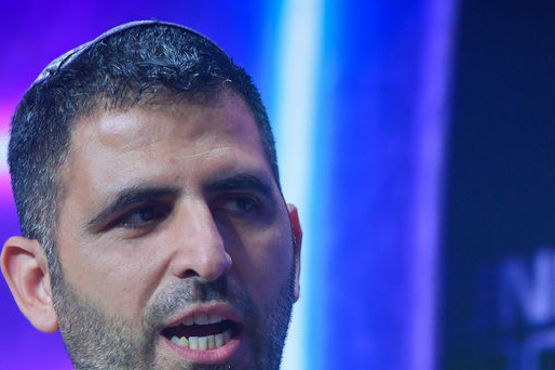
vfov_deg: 2.5
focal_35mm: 545
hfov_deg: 3.8
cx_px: 266
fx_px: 8396
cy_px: 422
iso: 1000
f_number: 8
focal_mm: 200
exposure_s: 1/250
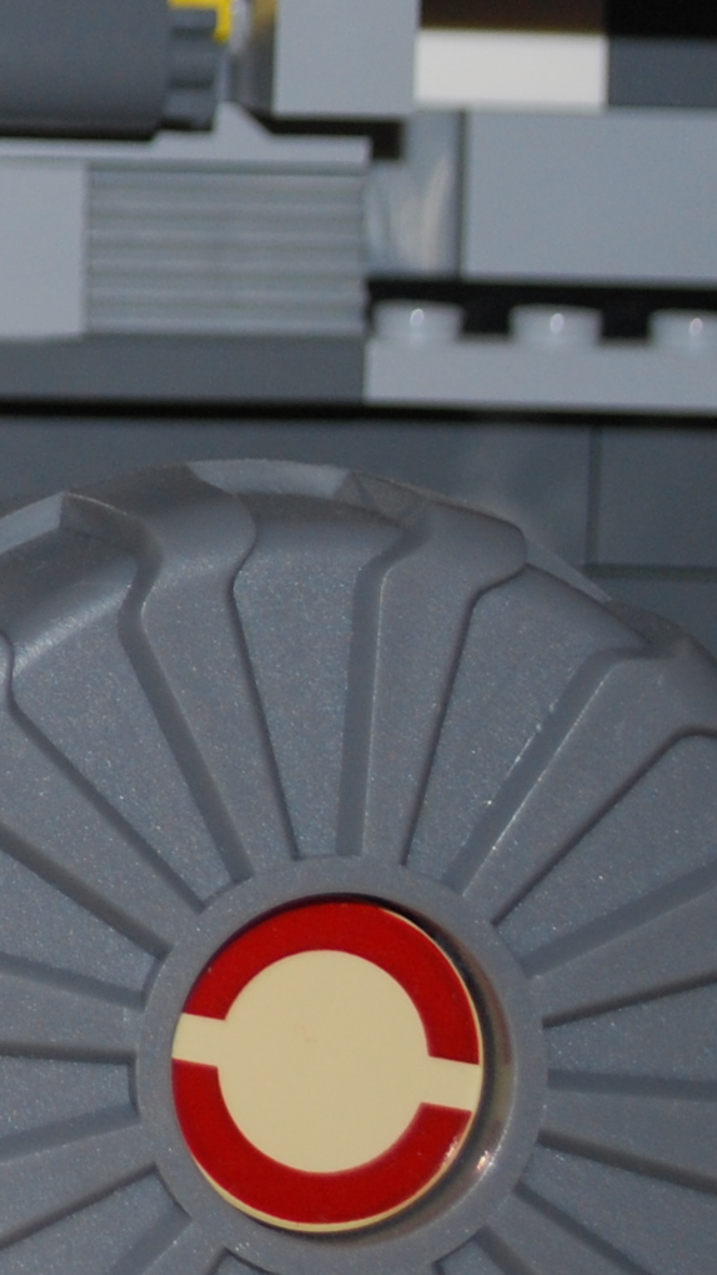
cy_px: -256
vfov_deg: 9.9
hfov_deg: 5.4
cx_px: -1153
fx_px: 7264
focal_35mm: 215
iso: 200
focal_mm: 36
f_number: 5.3
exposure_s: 1/60
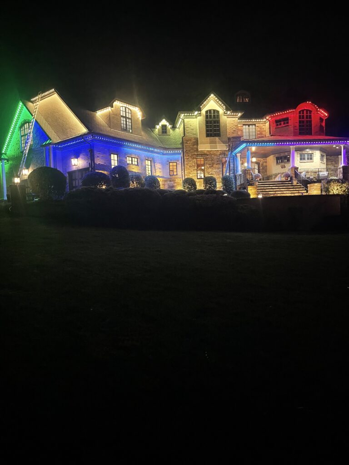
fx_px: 336
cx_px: 174
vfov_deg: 69.4
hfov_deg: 54.9
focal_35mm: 25
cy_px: 232
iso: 2000
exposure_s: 1/17
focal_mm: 5.1
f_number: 1.6
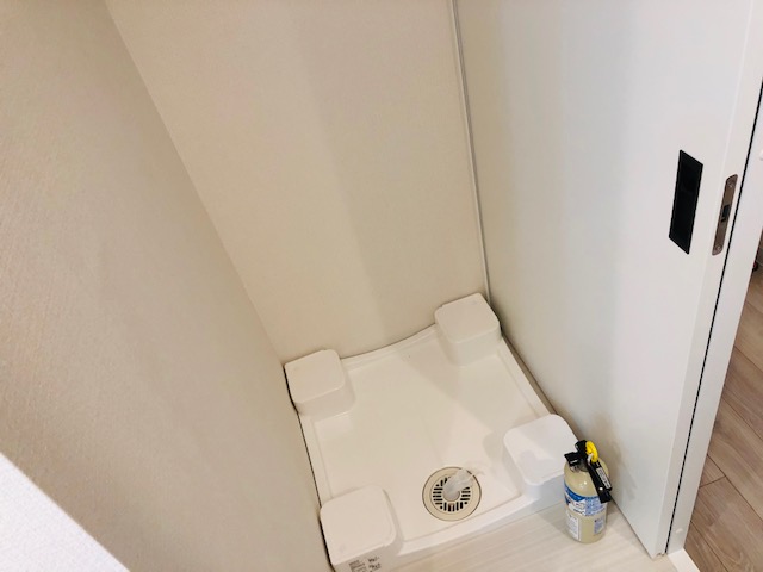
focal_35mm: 28
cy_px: 286
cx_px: 382
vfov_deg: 49.7
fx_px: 617
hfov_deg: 63.4
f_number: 1.8
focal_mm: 3.99
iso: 40
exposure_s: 1/25
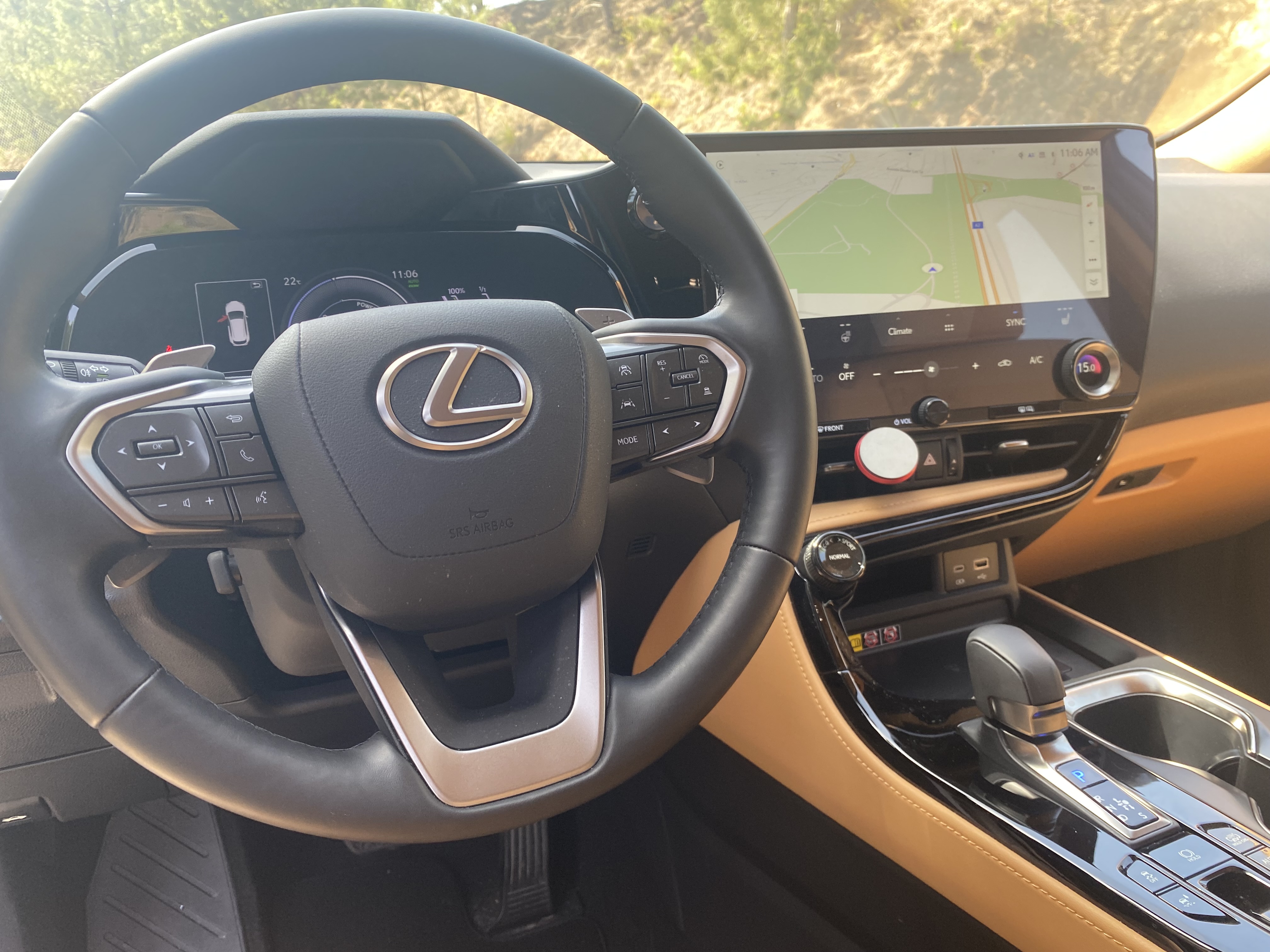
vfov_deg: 53.1
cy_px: 476
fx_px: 954
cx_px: 635
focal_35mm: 26
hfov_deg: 67.3
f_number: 1.8
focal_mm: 4.25
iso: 80
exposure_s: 1/121
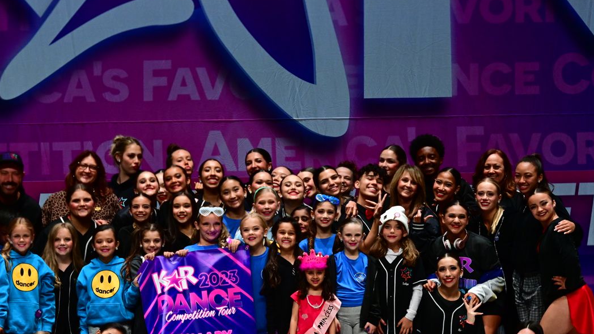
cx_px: 262
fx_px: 3071
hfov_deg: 11.0
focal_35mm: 195
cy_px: 166
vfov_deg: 6.2
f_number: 2.8
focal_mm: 130
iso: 4000
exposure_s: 1/1000
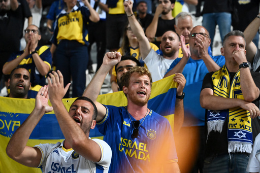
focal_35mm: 150
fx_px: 1083
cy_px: 86
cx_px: 130
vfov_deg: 9.1
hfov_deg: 13.7
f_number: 6.3
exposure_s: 1/400
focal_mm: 150
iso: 12800
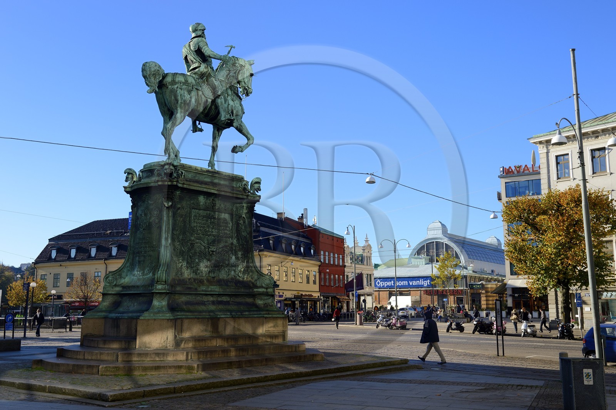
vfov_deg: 35.0
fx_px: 650
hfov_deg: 50.7
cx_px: 308
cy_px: 205
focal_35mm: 38
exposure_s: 1/200
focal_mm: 38
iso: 200
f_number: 10
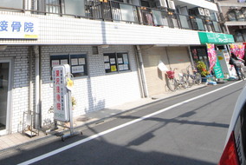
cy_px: -10
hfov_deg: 65.0
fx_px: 185
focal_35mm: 27
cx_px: 76
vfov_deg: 40.4
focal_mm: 8
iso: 800
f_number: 11
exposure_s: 1/500
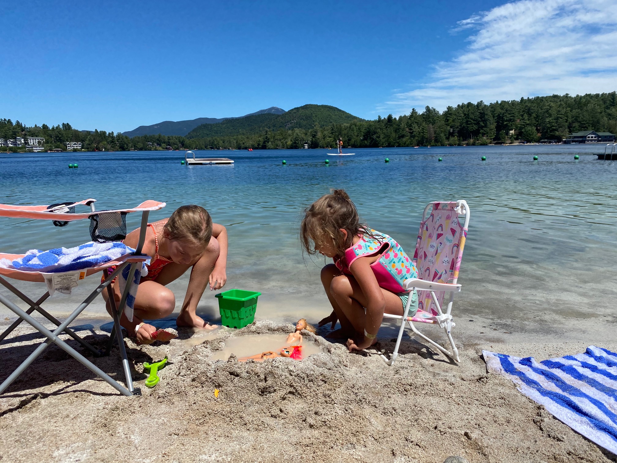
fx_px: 463
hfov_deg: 67.3
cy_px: 232
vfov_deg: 53.1
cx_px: 308
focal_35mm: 26
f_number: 1.8
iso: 32
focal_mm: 4.25
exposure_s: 1/3846
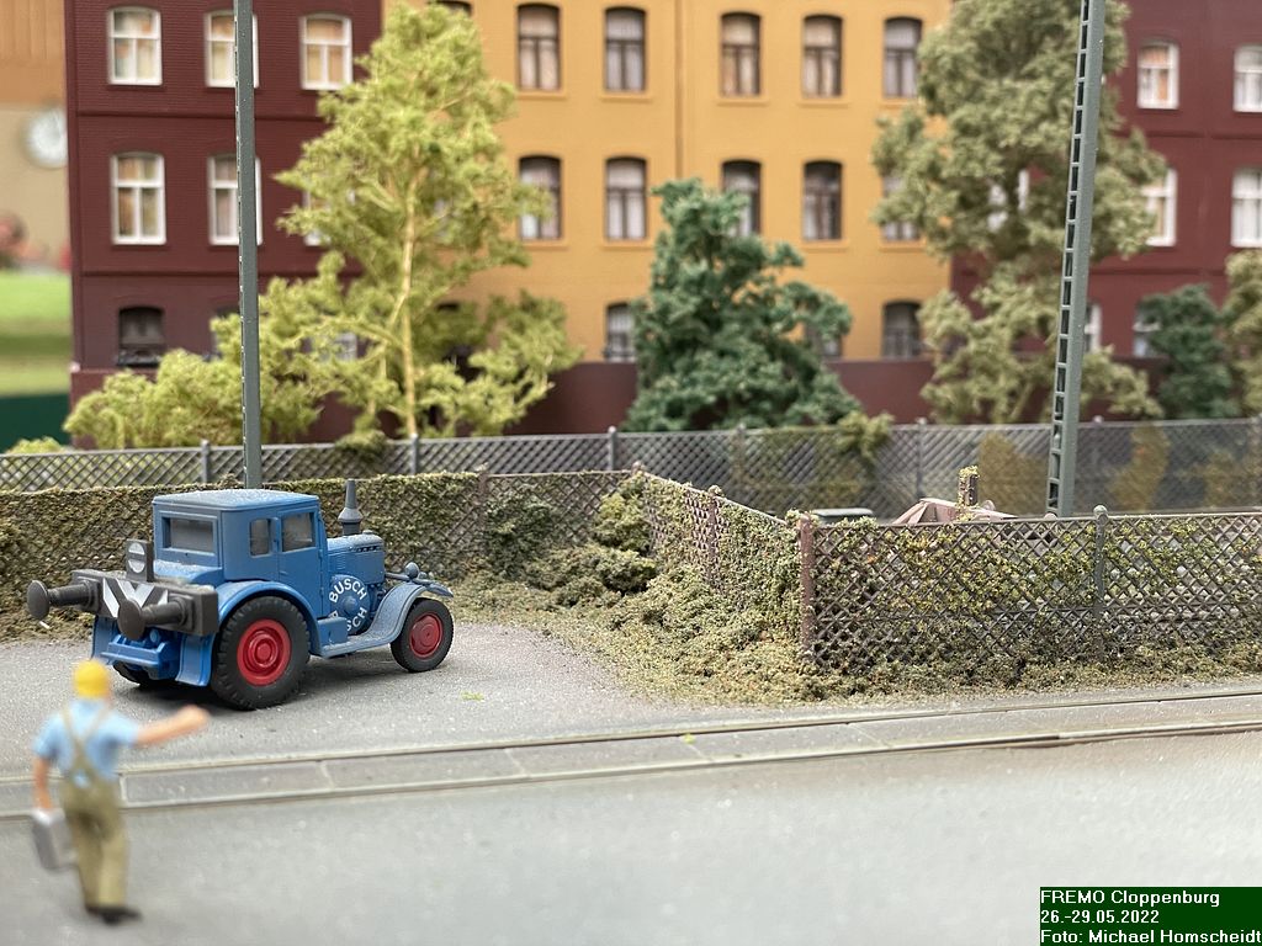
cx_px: 631
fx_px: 1896
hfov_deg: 36.8
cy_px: 473
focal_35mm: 52
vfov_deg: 28.0
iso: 125
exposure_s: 1/99
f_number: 2
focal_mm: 6
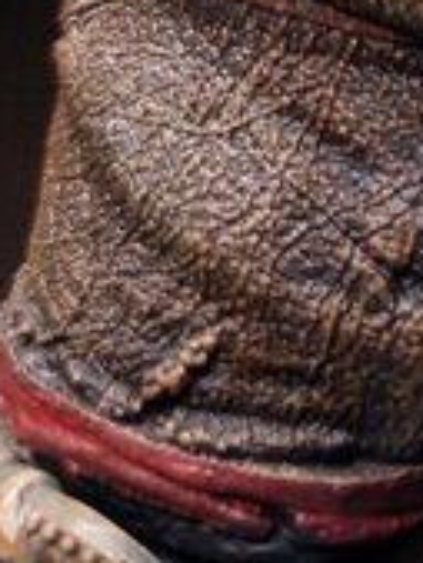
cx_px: 1242
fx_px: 2571
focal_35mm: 158
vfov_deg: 11.7
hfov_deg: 8.1
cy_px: -400
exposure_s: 1/60
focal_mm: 5.23
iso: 25
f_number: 1.8
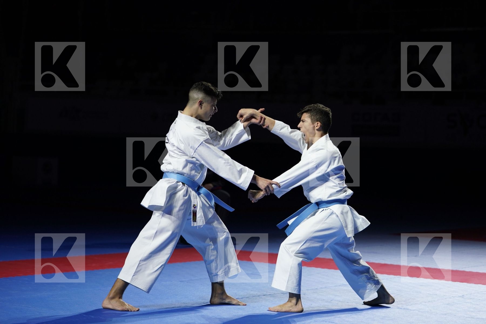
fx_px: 1161
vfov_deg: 15.9
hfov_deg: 23.6
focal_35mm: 86
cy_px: 162
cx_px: 243
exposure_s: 1/500
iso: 500
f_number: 2.8
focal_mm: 86
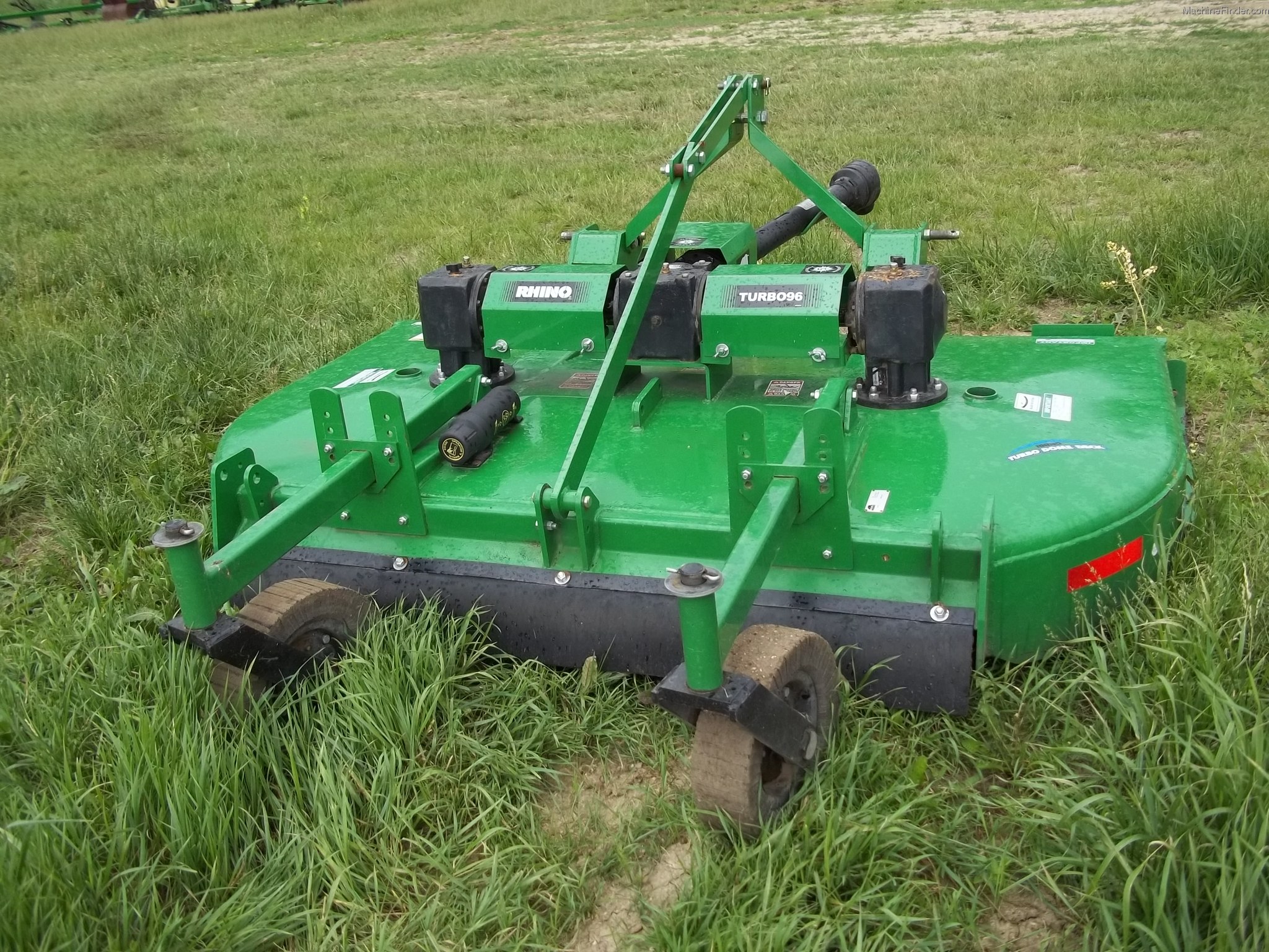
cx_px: 634
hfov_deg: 56.8
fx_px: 1173
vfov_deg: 44.2
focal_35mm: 32
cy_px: 476
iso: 64
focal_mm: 5.7
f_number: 2.9
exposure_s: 1/320
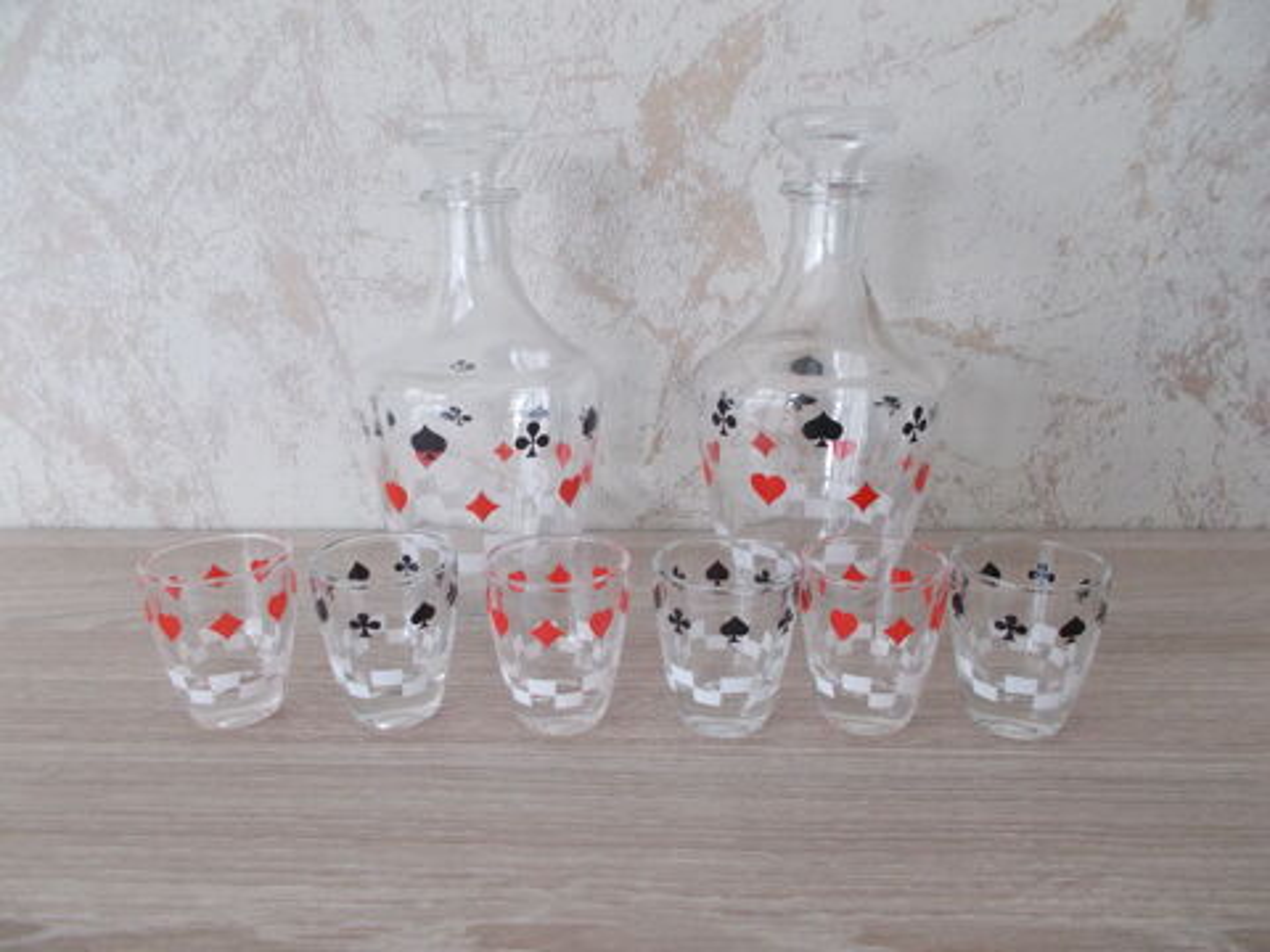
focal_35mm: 26
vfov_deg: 53.1
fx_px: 954
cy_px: 476
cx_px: 635
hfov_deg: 67.3
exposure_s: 1/13
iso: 200
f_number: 3.2
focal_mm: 4.6
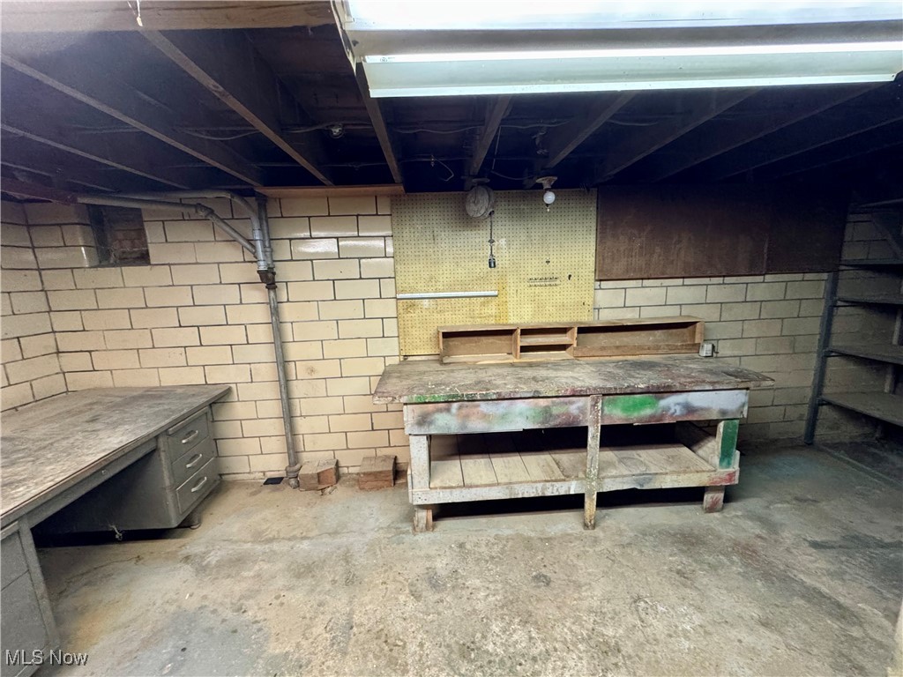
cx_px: 452
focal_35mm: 14
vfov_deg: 85.7
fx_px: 365
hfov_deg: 102.1
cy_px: 338
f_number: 2.2
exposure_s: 1/60
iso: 500
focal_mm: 2.22
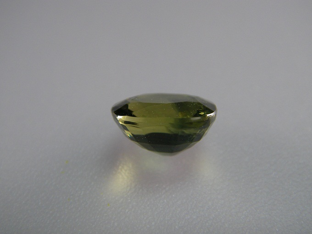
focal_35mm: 49
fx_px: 442
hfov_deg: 38.9
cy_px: 117
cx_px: 156
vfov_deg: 29.7
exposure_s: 1/12.4
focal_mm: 8.1
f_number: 3.5
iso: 100
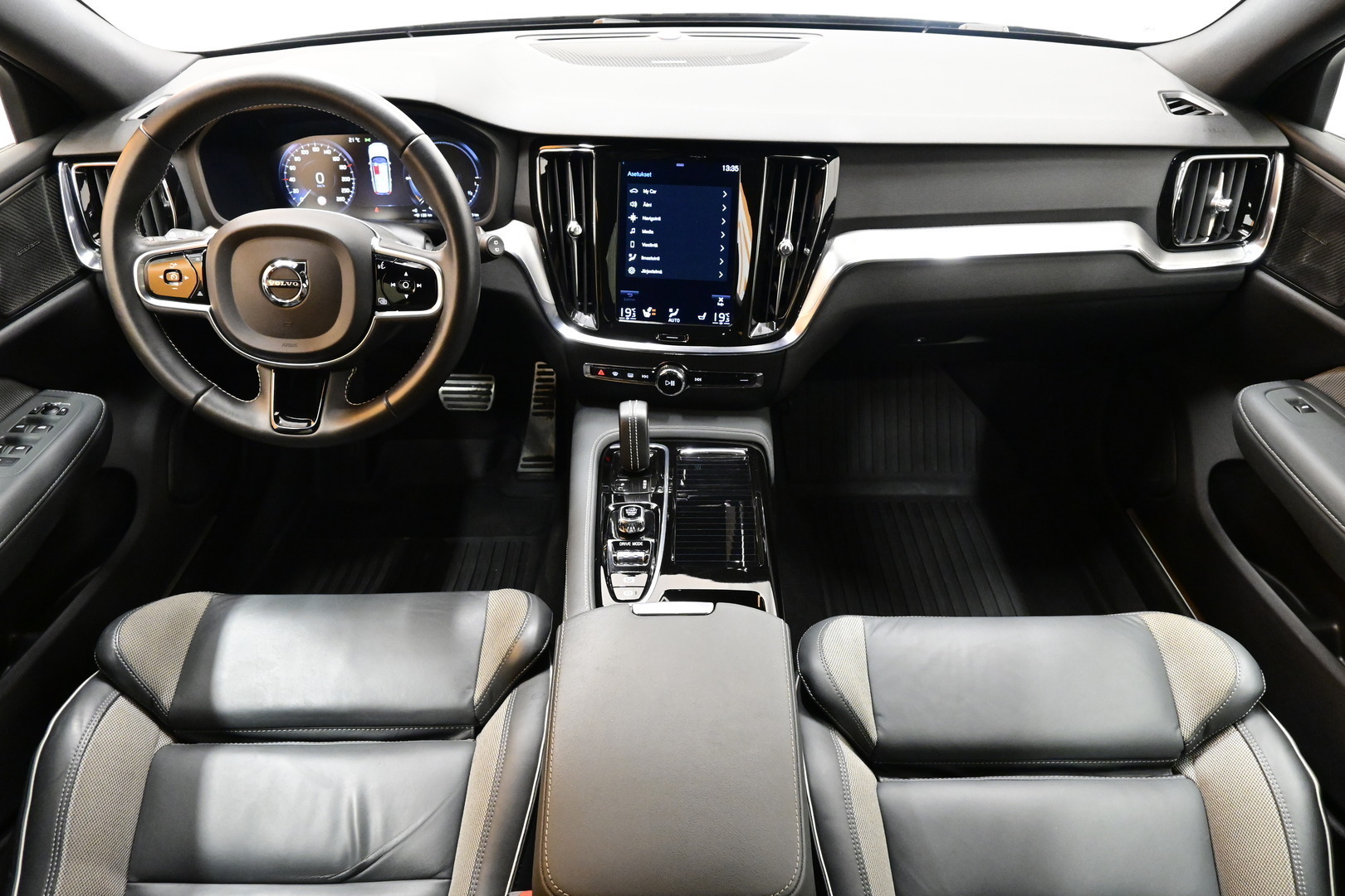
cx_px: 672
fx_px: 897
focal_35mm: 24
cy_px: 448
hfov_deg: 73.7
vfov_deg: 53.1
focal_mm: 16
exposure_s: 1/20
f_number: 5.6
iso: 5000
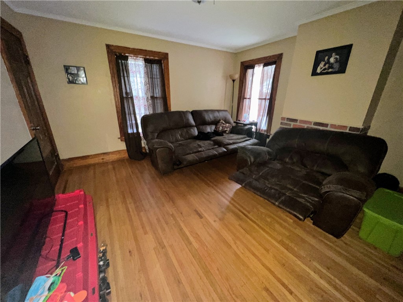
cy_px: 151
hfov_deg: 106.2
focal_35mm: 13
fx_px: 151
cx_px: 202
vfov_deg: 89.9
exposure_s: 1/30
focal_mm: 1.57
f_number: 1.8
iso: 200
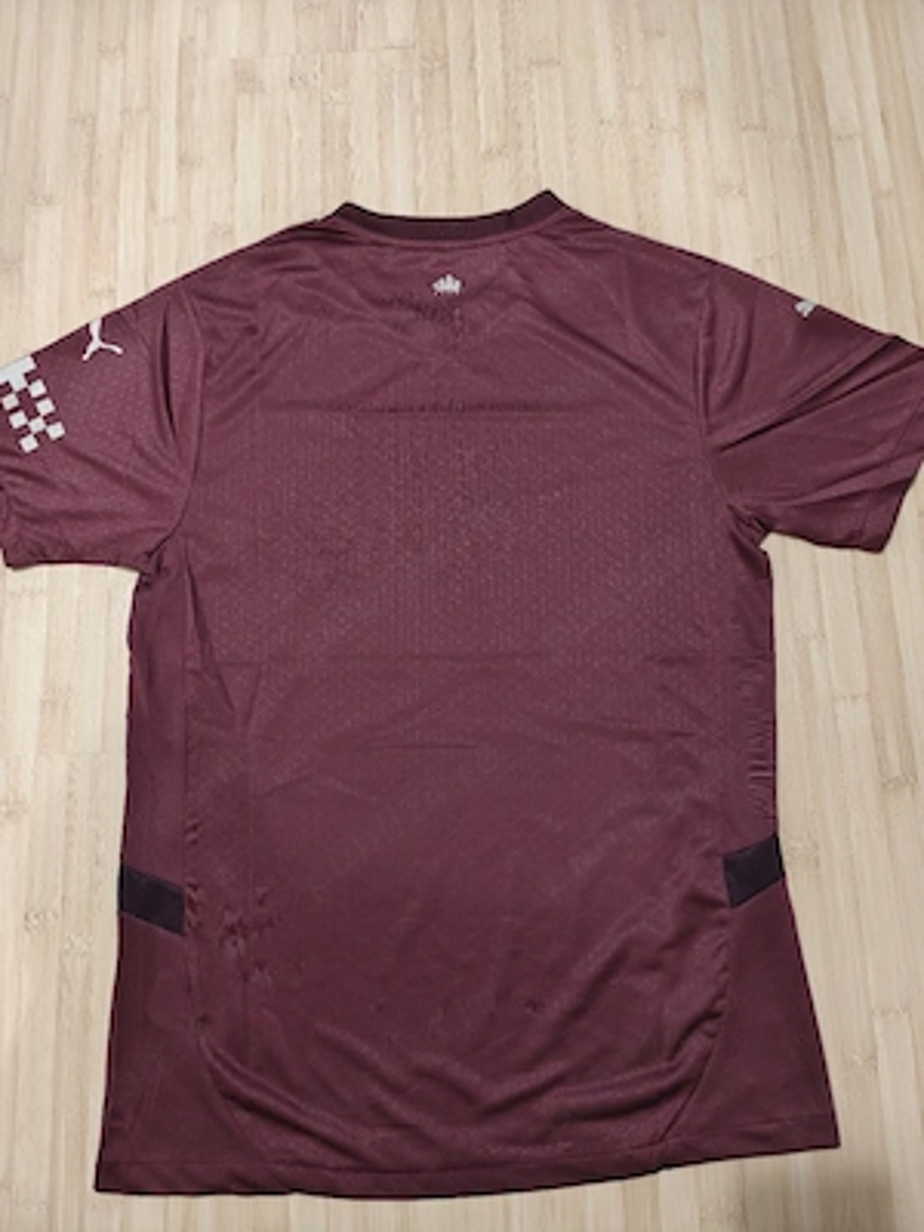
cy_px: 616
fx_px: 819
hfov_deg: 58.9
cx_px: 462
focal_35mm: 23
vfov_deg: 73.9
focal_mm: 6.06
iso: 1250
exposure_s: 1/65.4
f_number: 1.6
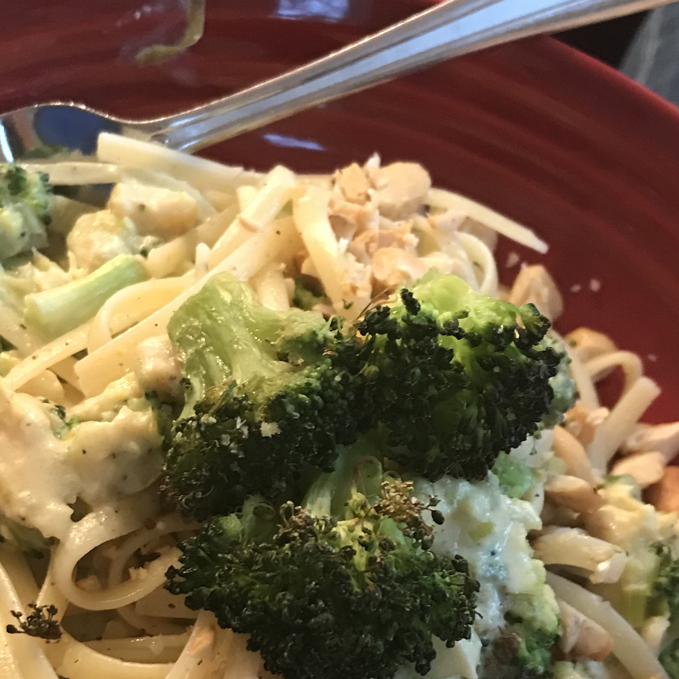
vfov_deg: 27.4
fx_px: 1376
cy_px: 507
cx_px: 254
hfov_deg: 27.6
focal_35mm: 62
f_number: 1.8
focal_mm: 3.99
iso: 100
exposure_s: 1/9
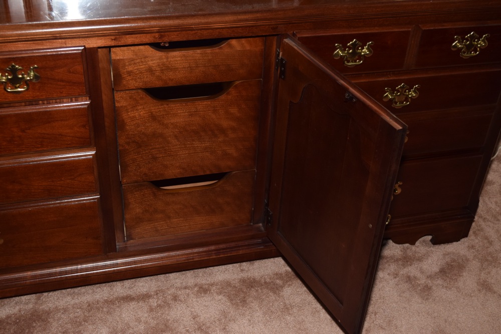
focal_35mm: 51
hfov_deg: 38.9
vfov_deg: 26.5
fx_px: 710
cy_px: 167
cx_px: 250
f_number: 5.6
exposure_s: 1/100
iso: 800
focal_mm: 34
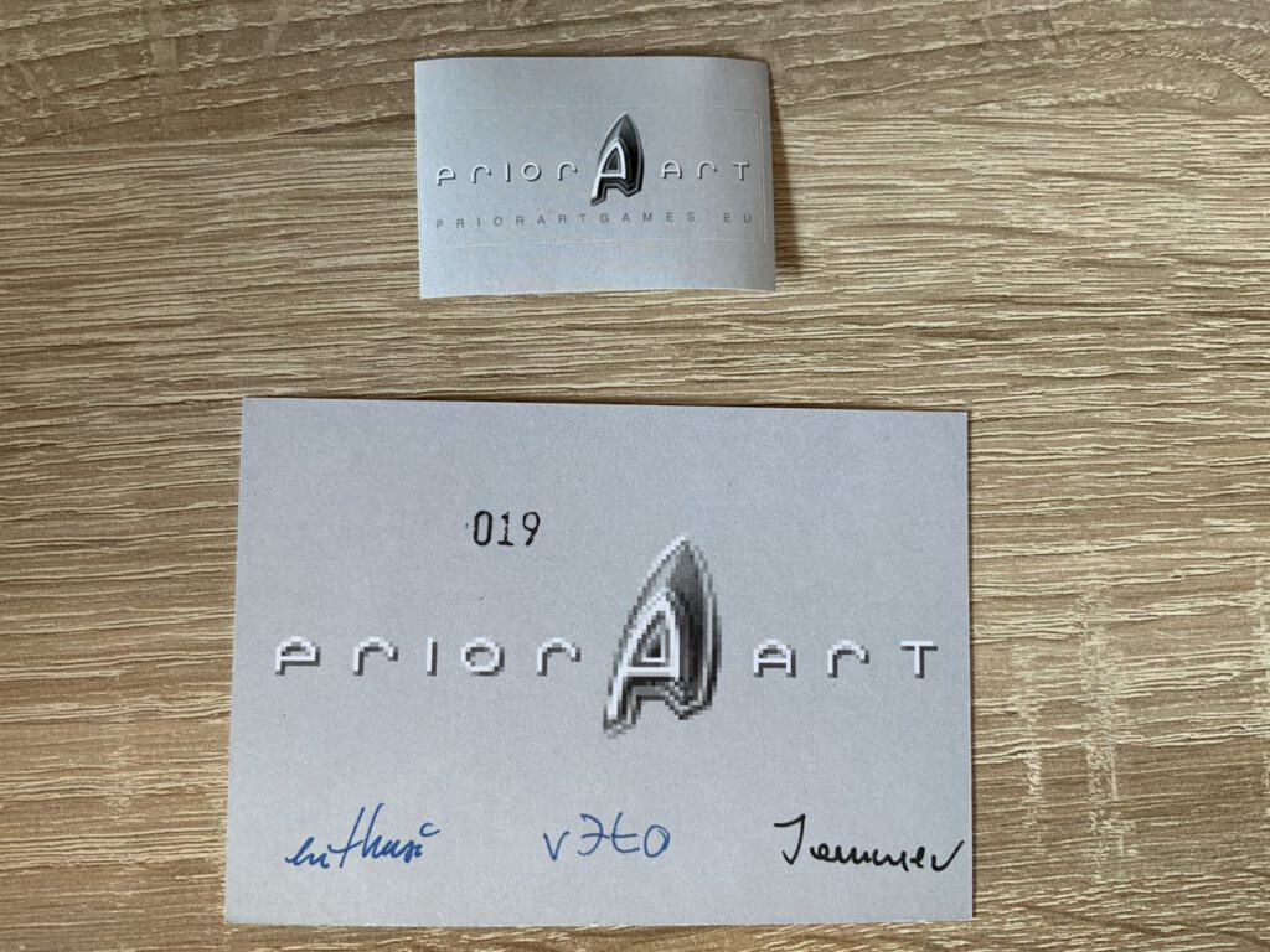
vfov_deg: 48.2
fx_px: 1064
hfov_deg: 61.7
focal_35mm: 29
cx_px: 635
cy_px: 476
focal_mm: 3
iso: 64
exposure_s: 1/98
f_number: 1.8
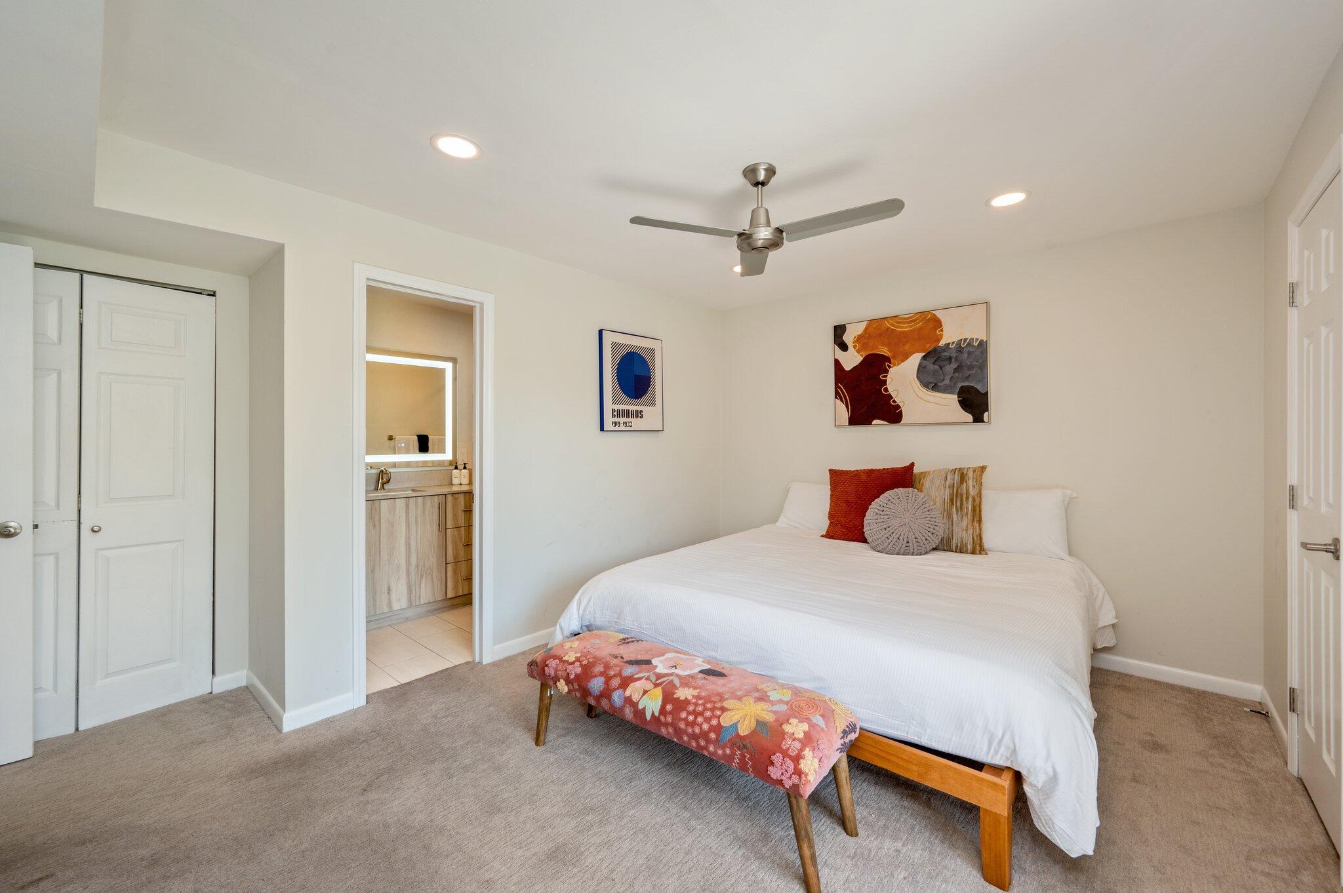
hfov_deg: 104.3
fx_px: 522
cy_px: 446
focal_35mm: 14
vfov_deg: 81.1
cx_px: 672
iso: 160
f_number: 9
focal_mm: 14
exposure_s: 1/40
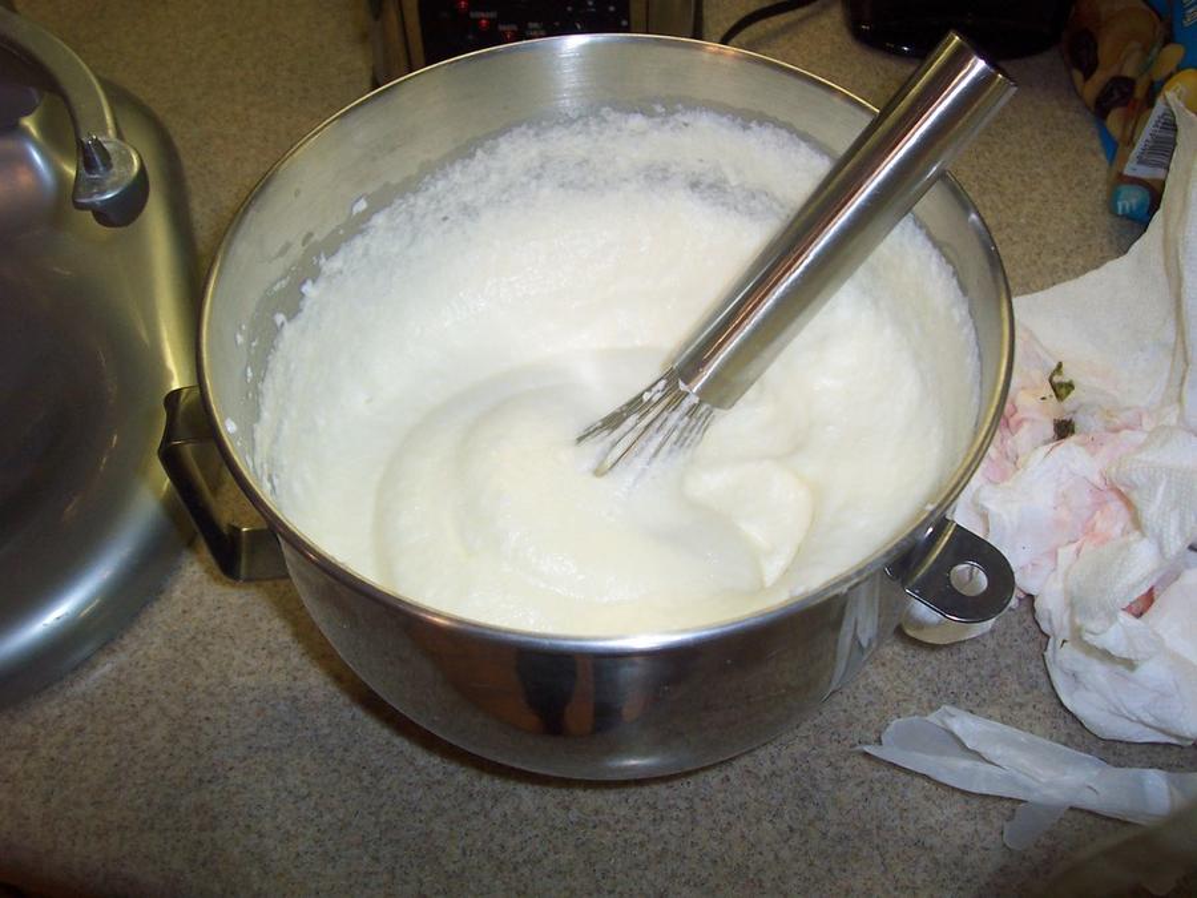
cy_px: 449
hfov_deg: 50.1
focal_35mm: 37
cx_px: 598
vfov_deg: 38.7
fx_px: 1279
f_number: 2.8
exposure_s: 1/60
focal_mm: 5.6
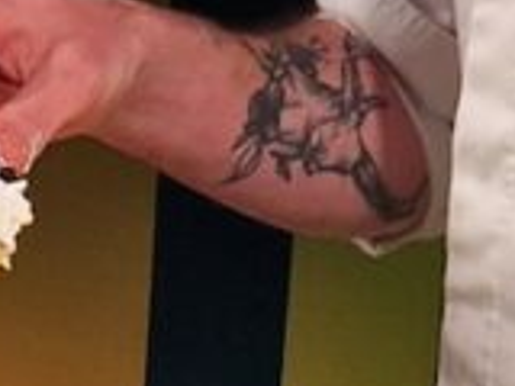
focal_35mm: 147
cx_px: -293
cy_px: 1155
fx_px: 2187
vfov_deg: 8.5
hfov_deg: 12.6
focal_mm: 5.4
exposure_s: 1/182
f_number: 1.8
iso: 50
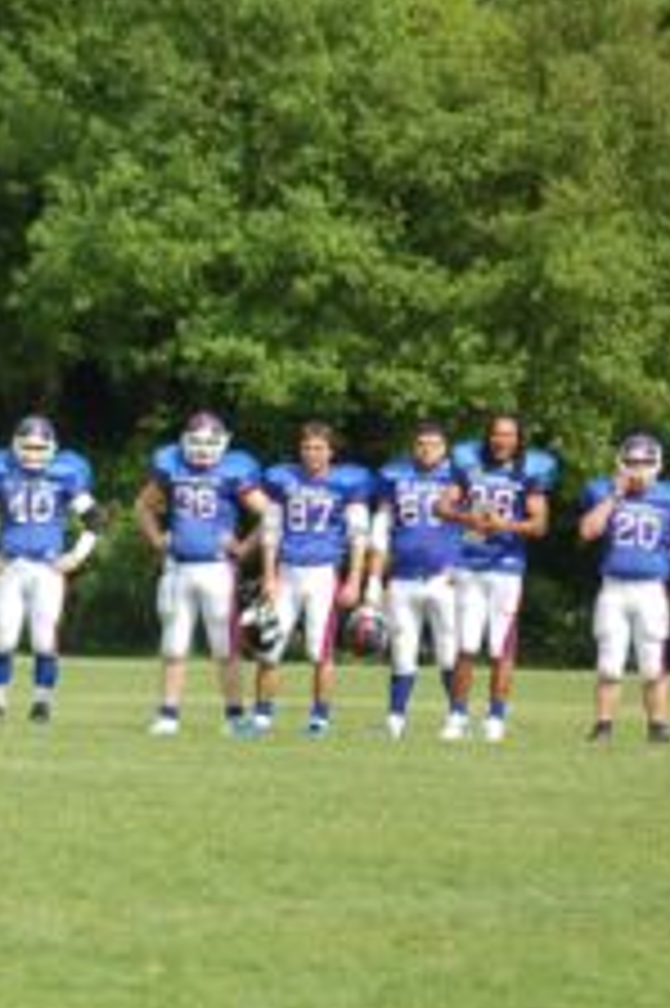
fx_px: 10177
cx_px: -182
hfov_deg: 3.8
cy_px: 567
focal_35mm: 364
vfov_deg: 5.7
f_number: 4.2
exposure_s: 1/1000
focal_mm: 120
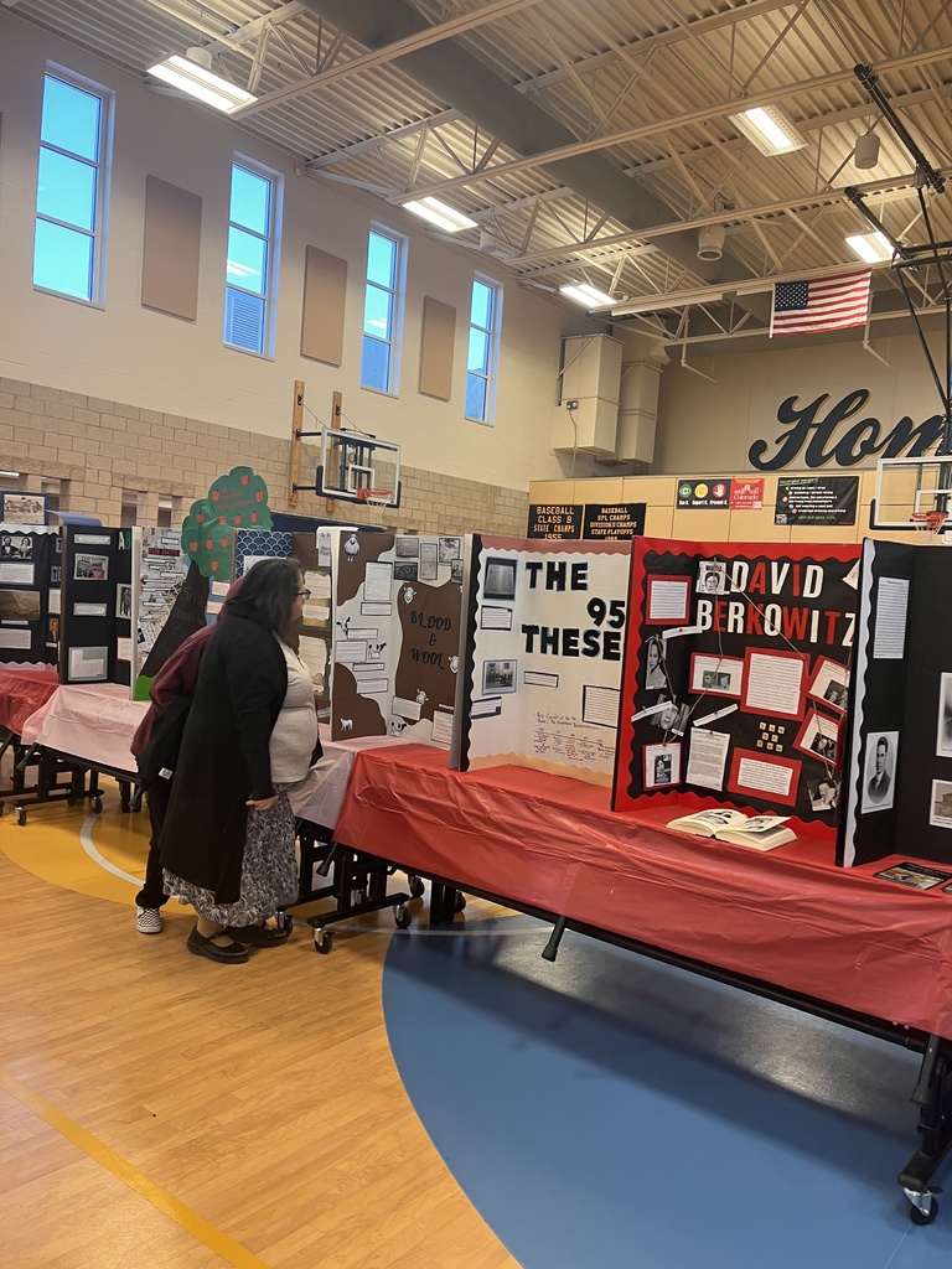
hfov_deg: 53.1
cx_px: 476
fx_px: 953
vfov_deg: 67.3
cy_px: 634
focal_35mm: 26
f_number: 1.6
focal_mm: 5.1
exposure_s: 1/60
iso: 100
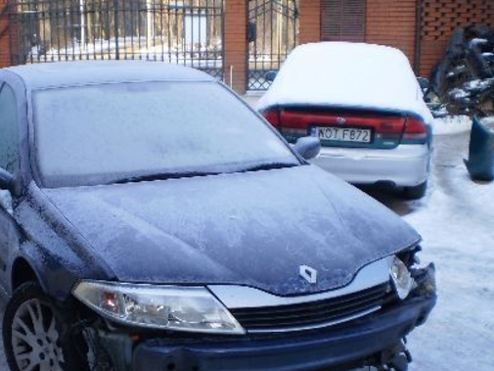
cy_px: 279
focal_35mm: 57
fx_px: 814
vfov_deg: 25.4
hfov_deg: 33.4
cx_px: 149
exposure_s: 1/160
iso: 64
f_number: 3.1
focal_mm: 6.3
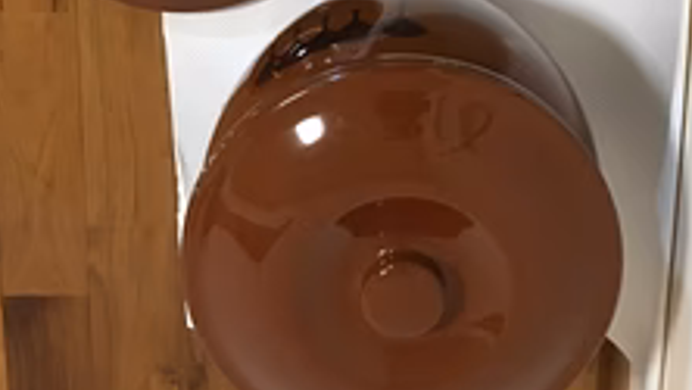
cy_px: -162
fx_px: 1046
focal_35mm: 57
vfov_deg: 19.0
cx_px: 452
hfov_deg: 36.3
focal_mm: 4.15
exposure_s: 1/4
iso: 80
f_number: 2.2
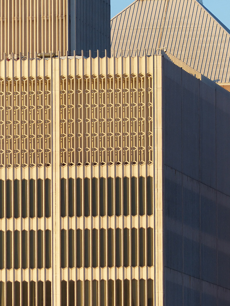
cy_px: 153
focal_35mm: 477
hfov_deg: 3.1
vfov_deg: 4.2
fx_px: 4226
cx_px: 115
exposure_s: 1/400
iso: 100
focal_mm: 85.8
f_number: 4
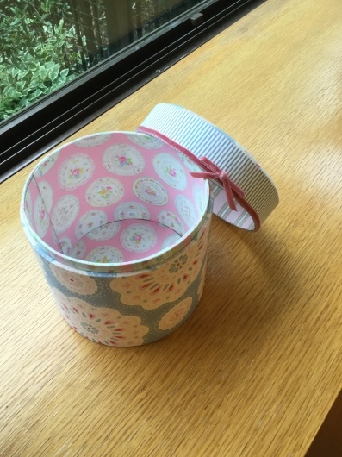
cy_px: 228
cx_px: 171
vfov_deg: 58.4
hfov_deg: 45.4
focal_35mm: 31
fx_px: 409
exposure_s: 1/40
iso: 32
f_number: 2.4
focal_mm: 3.3
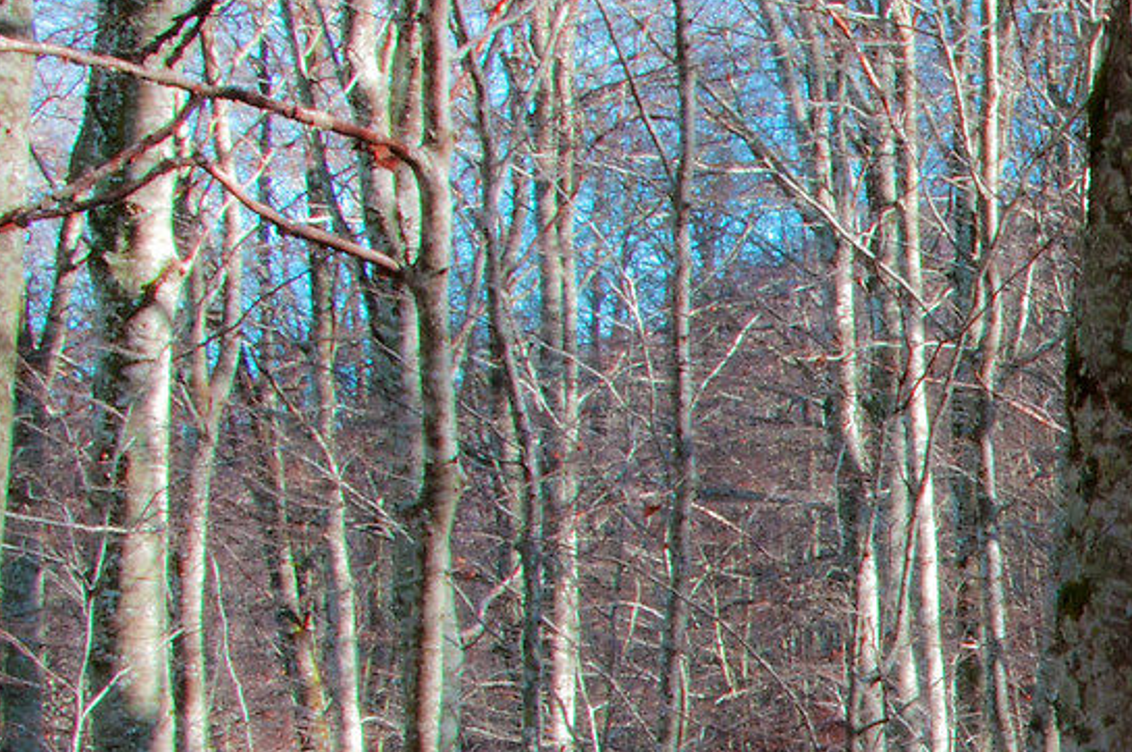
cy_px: 779
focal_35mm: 132
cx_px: 1732
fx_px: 4146
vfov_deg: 10.3
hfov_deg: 14.4
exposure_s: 1/15
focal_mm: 20
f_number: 22
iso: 100
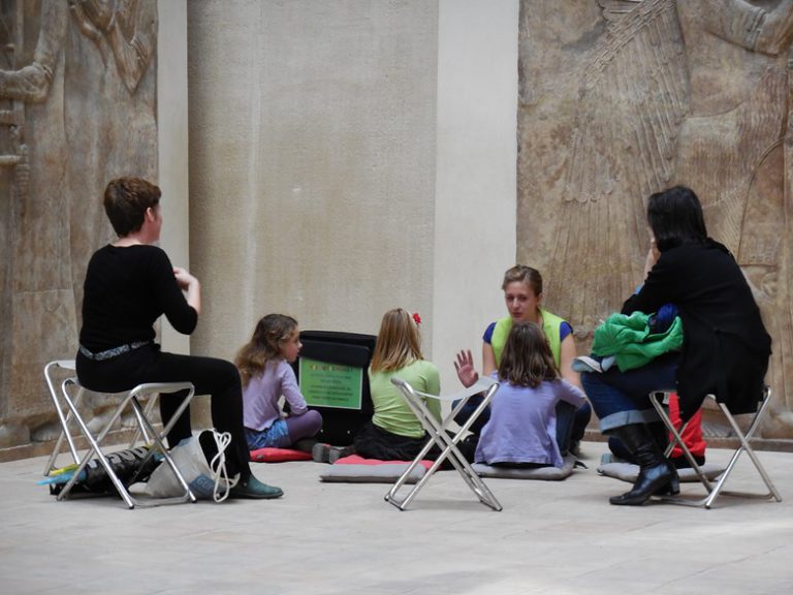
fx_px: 3826
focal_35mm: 167
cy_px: 298
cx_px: 396
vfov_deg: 8.9
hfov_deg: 11.8
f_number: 5.3
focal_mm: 29.8
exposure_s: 1/40
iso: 400
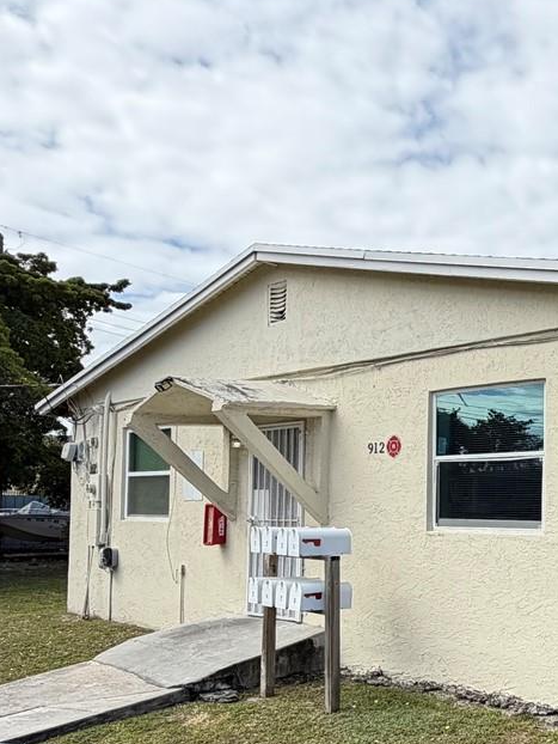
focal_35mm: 36
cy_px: 474
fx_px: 773
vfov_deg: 50.7
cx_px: 583
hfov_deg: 35.2
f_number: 2.2
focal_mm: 2.22
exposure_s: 1/694
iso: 40
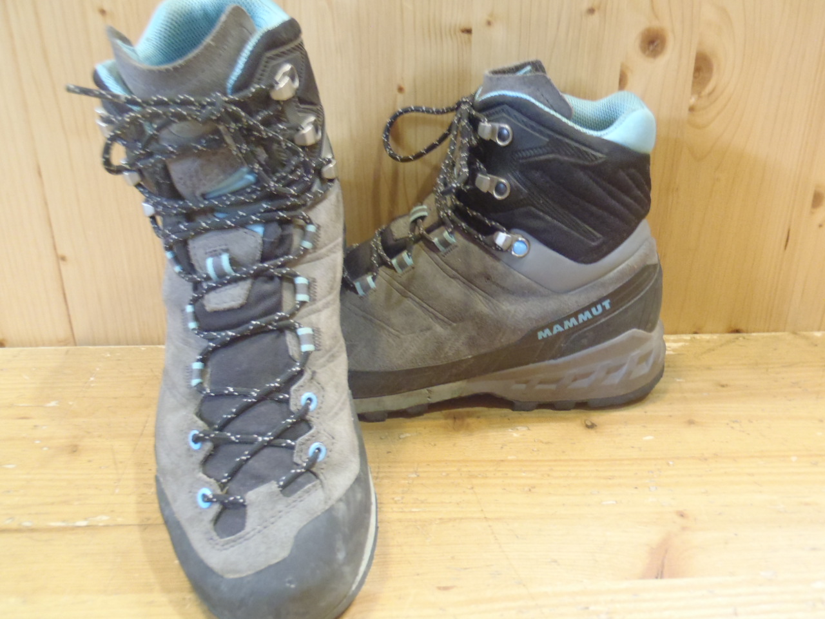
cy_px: 310
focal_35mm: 37
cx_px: 412
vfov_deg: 38.7
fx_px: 882
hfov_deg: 50.1
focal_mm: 6.64
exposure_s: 1/4
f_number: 4.7
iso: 400
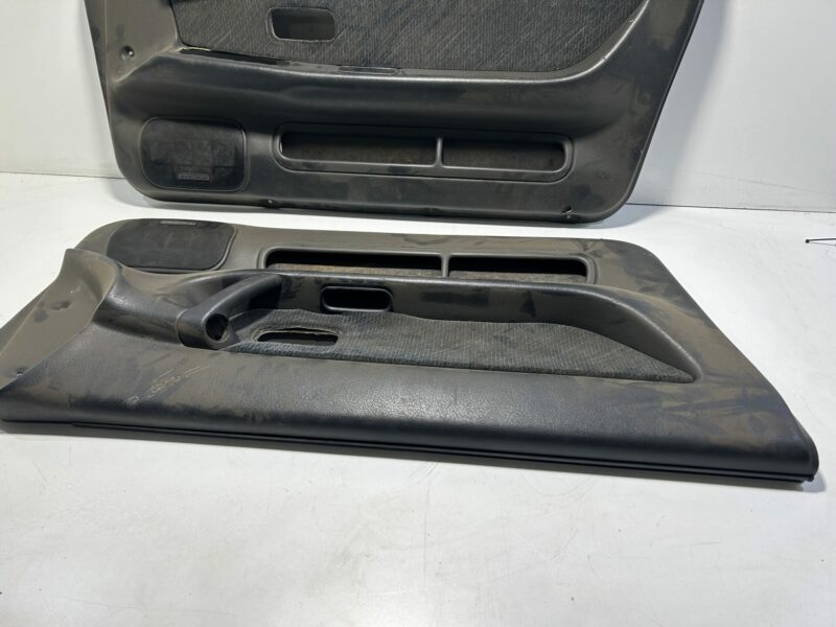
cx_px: 418
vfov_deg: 53.1
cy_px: 314
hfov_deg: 67.3
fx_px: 628
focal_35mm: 26
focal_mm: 5.7
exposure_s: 1/539
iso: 50
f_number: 1.5
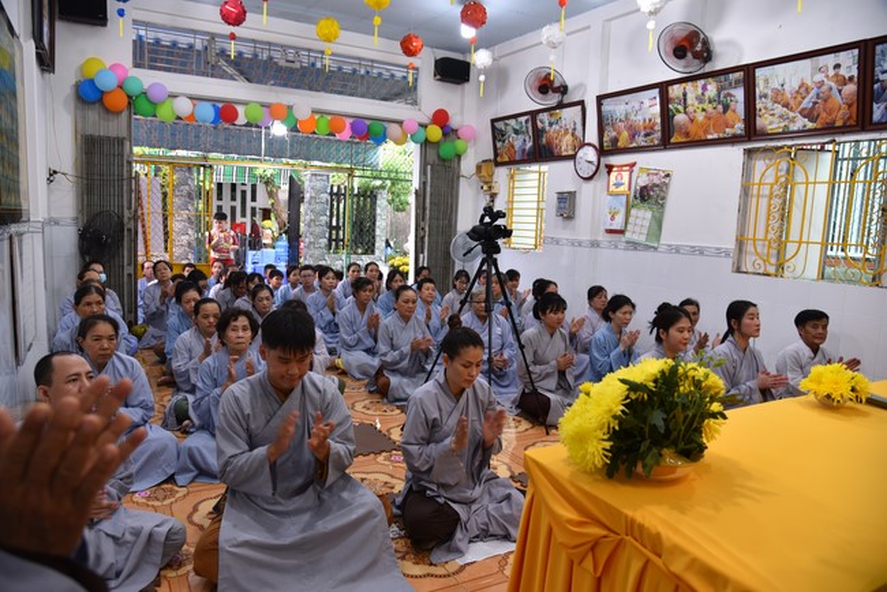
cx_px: 444
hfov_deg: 73.7
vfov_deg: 53.2
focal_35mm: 24
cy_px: 296
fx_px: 592
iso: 400
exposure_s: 1/60
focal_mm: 24
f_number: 4
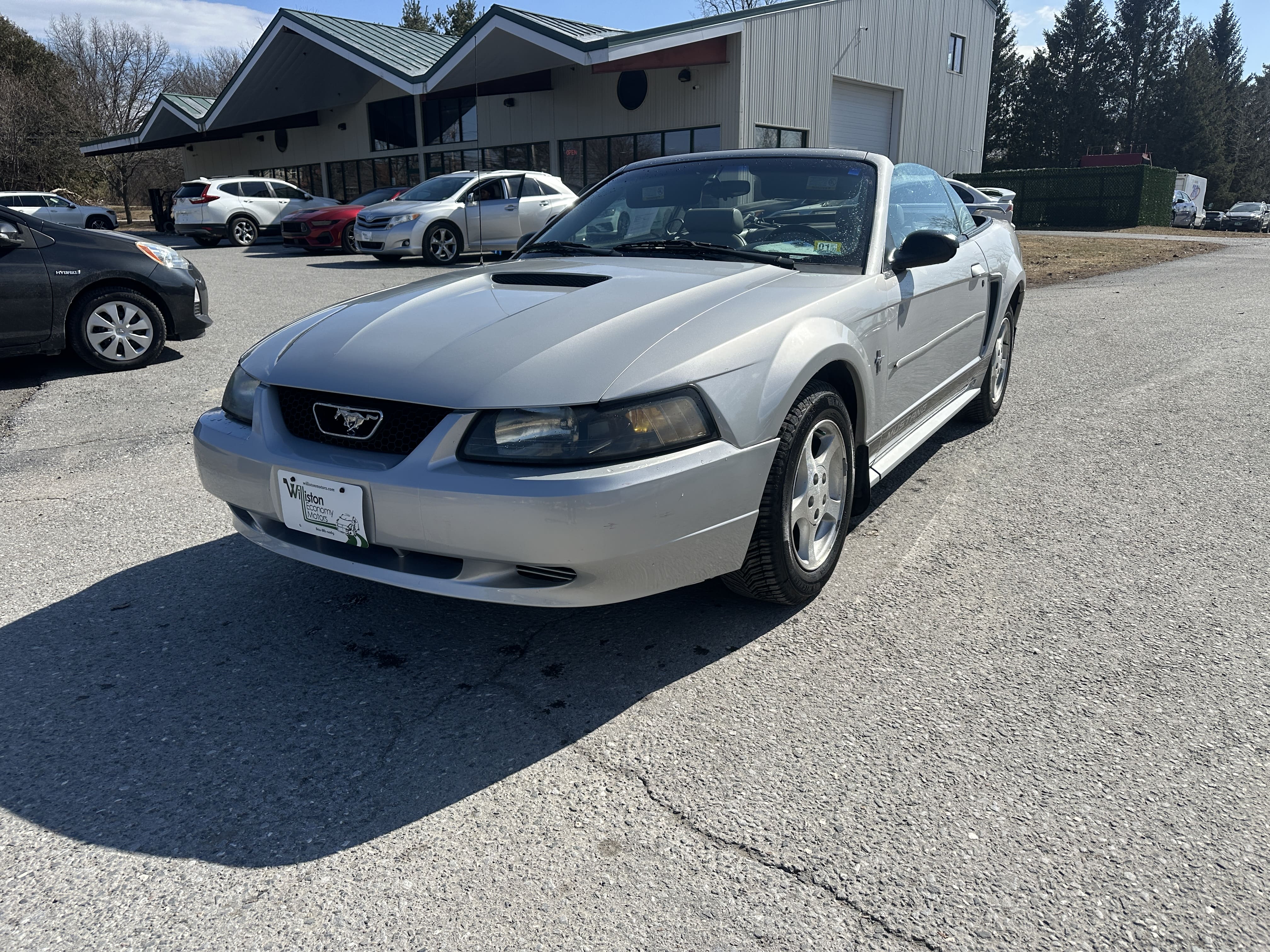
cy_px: 476
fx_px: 881
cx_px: 635
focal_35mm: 24
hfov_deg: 71.6
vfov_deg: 56.8
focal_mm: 6.86
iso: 80
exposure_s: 1/5848
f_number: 1.78
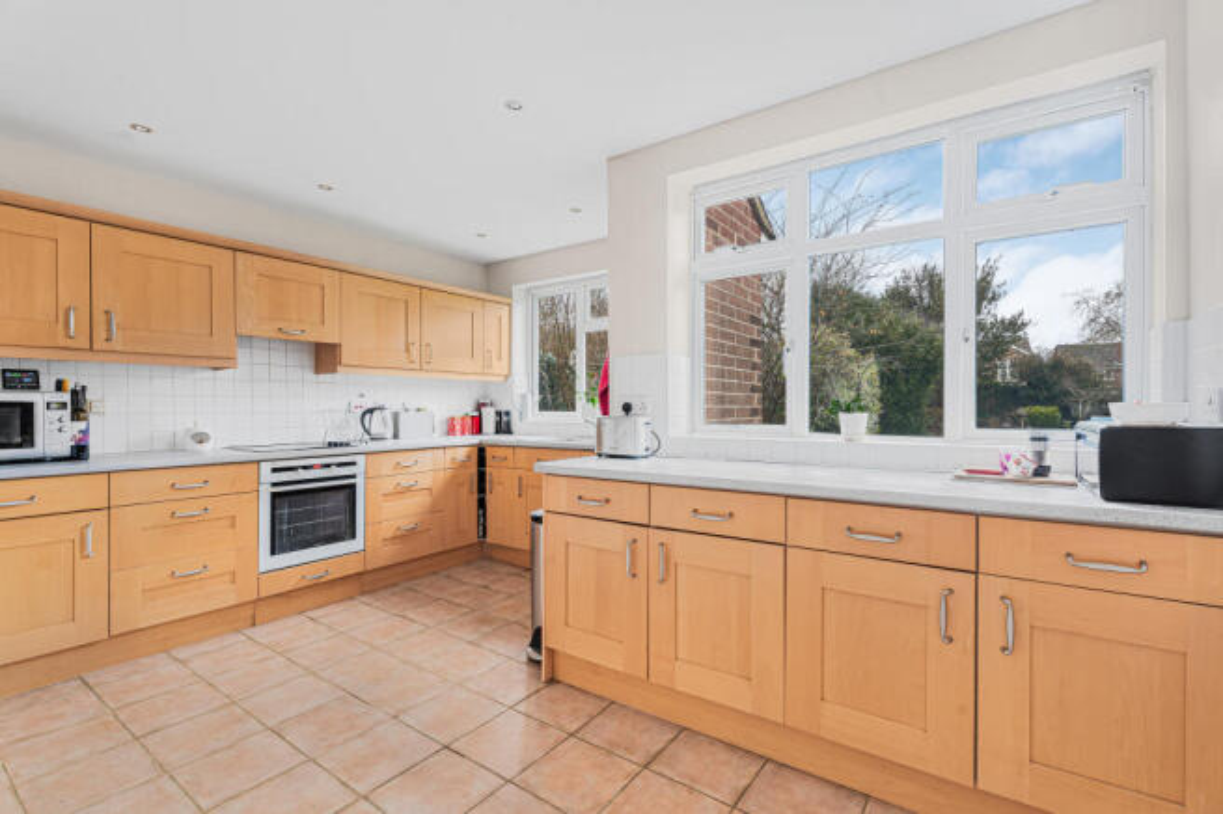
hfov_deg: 96.8
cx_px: 612
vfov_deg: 73.7
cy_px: 407
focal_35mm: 16
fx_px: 543
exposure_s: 1/1.25
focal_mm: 16
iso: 400
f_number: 9
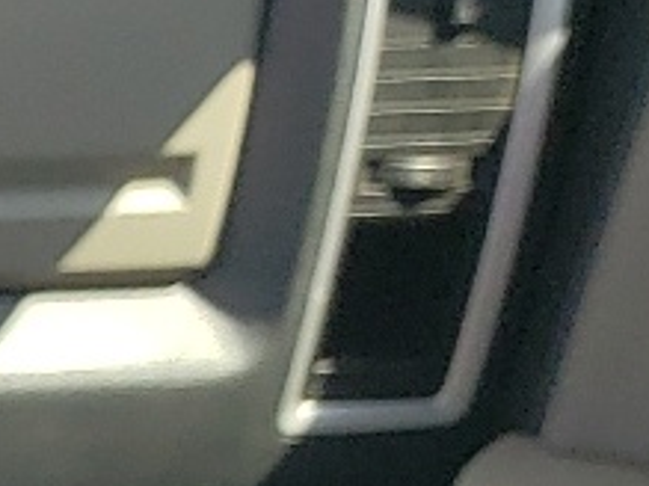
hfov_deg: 8.0
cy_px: 1159
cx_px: -1642
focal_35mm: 190
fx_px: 3560
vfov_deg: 7.3
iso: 50
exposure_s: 1/263
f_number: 1.5
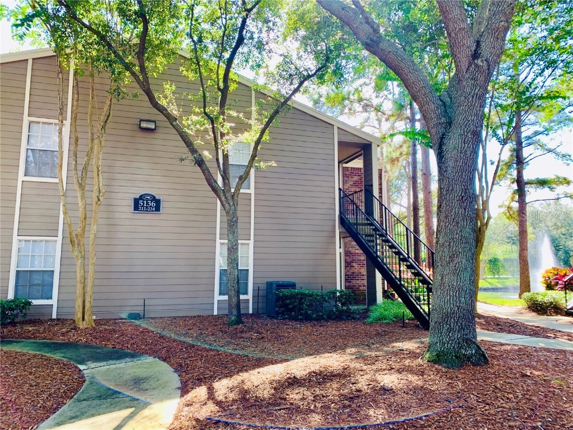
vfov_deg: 53.1
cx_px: 286
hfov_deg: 67.3
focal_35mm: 26
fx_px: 430
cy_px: 215
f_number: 1.8
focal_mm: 4.25
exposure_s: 1/121
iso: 25
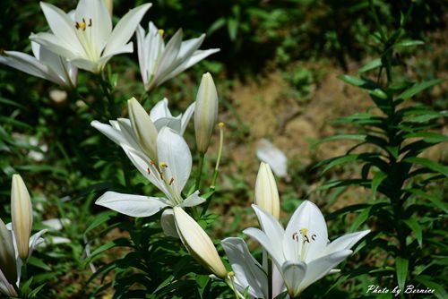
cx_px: 224
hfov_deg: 9.8
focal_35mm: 210
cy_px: 150
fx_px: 2615
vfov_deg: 6.6
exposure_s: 1/1000
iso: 100
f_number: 5.6
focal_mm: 140
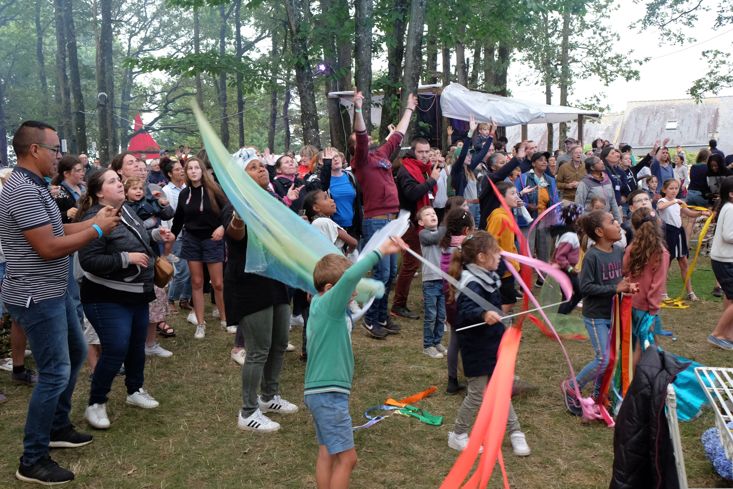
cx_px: 350
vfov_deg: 38.9
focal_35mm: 34
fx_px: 692
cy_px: 231
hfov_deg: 55.8
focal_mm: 18
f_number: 4
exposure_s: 1/50
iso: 1600
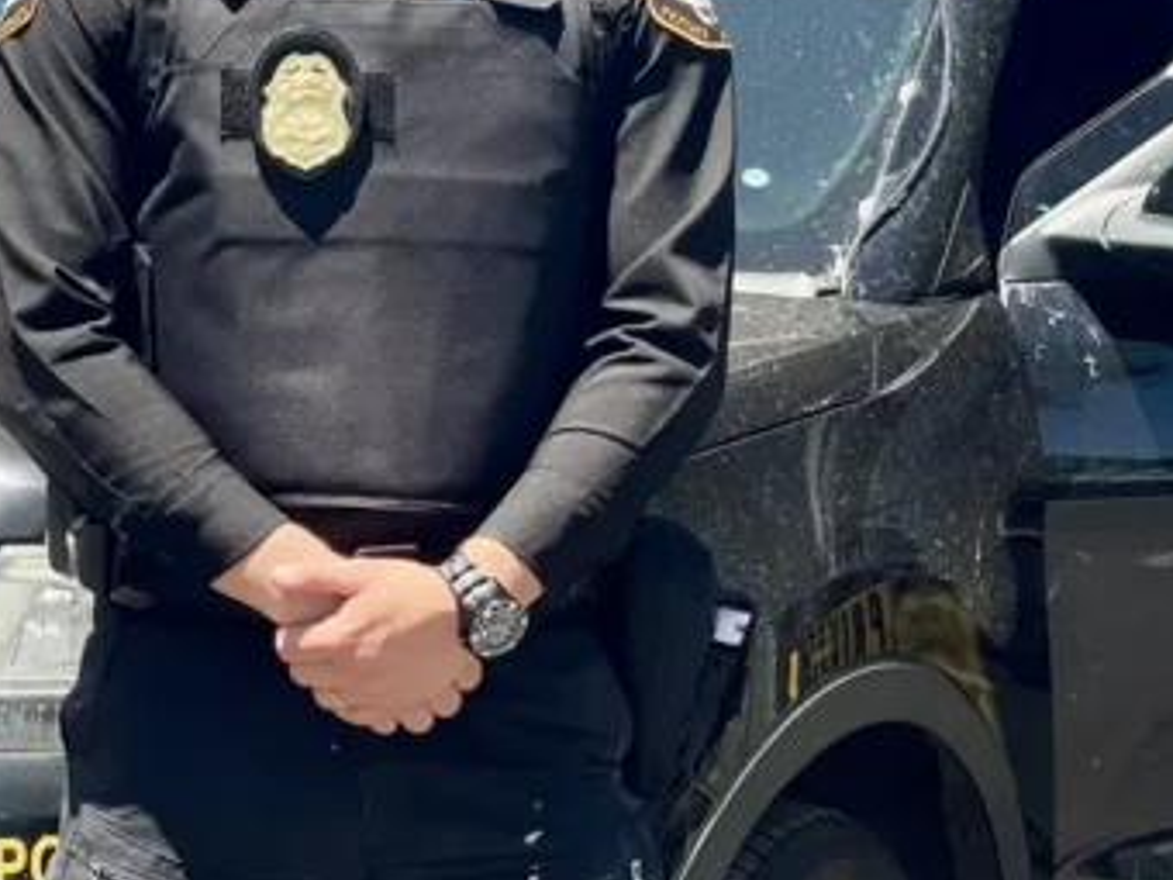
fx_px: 6540
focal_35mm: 193
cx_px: 469
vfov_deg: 7.7
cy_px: 335
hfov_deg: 10.2
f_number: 2.2
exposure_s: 1/649
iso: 32
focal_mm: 7.5
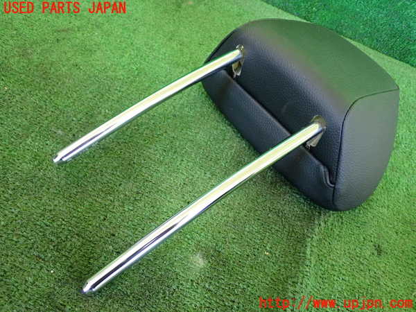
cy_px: 156
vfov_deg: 39.7
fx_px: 433
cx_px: 208
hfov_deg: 51.4
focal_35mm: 36
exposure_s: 1/125
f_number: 2.5
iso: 640
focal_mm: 6.37
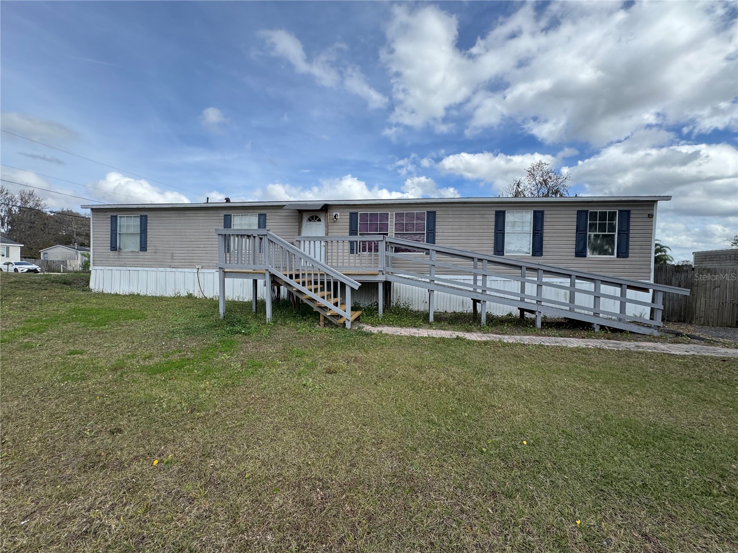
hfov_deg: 102.1
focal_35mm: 14
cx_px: 369
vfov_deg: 85.7
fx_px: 298
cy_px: 276
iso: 40
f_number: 2.2
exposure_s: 1/1217
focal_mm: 2.22
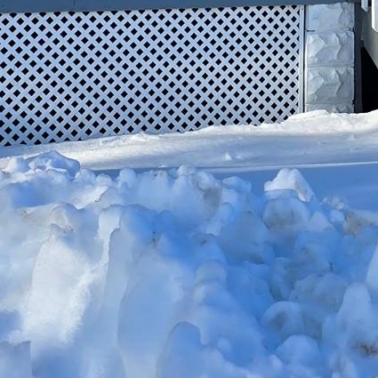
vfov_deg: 16.1
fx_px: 1211
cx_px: 392
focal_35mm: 98
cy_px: -202
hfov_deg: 17.3
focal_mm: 6.3
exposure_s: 1/475
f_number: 1.7
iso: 12
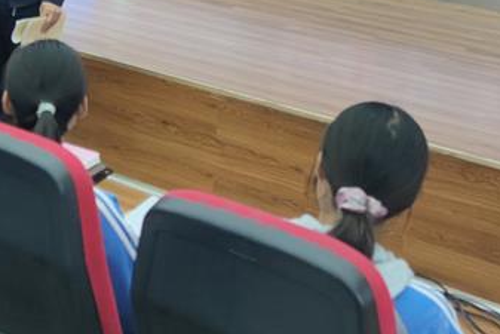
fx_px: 1028
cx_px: 64
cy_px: -151
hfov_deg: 26.5
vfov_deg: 16.9
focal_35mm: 74
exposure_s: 1/100
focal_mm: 6.72
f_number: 1.69
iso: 120
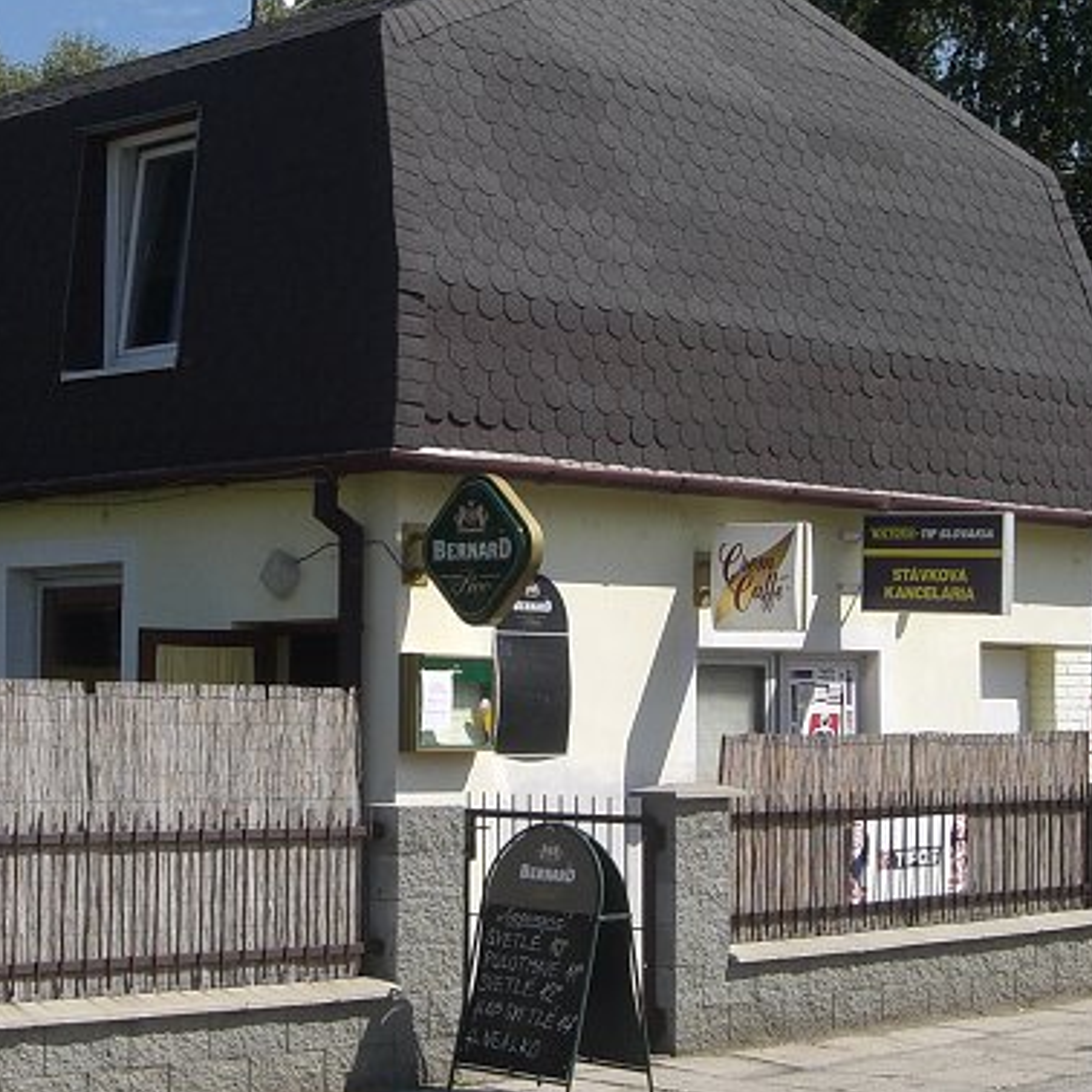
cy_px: 367
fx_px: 2534
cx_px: 439
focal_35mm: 71
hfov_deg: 24.3
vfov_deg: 24.2
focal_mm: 6.3
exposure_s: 1/800
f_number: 4.4
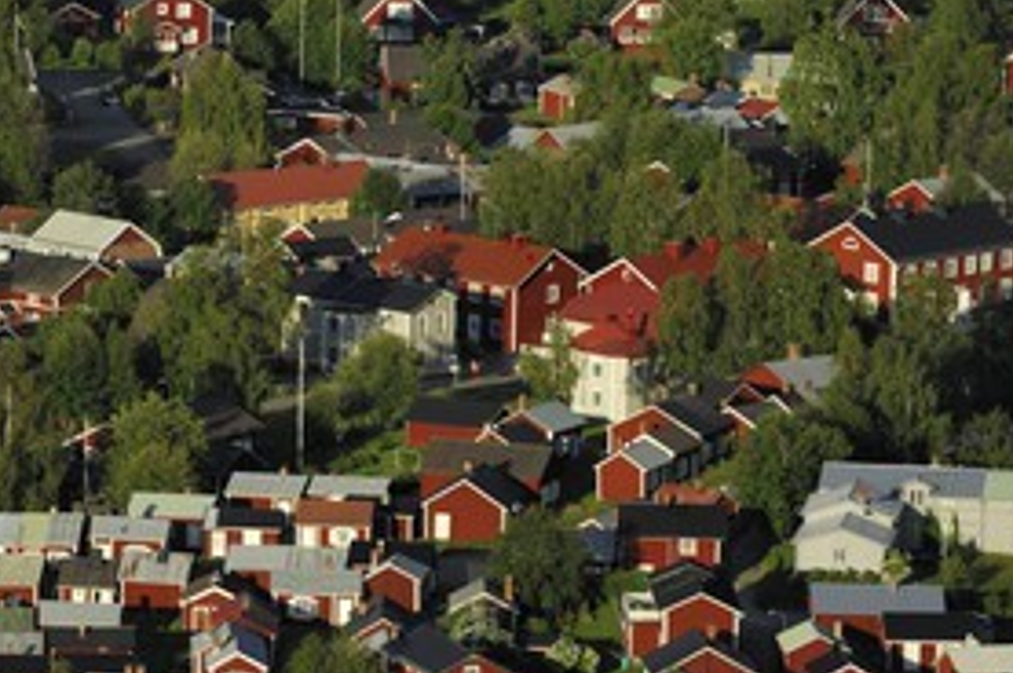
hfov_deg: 4.5
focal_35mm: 456
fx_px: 12816
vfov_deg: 3.0
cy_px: 446
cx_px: 397
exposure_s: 1/2000
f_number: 2.8
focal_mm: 200
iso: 100
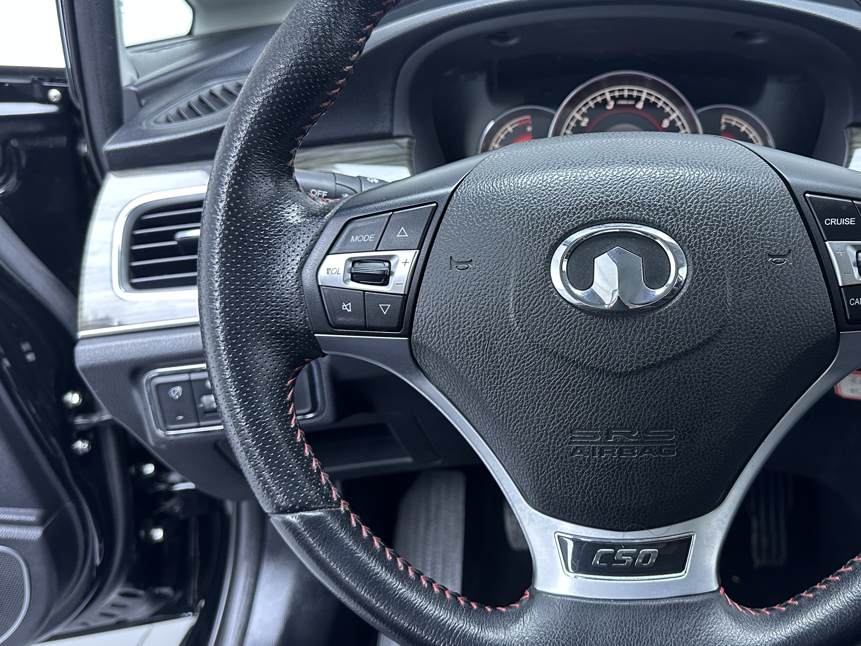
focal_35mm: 35
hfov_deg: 51.5
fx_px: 871
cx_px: 583
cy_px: 294
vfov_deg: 40.7
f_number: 1.78
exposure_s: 1/50
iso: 320
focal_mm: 6.86
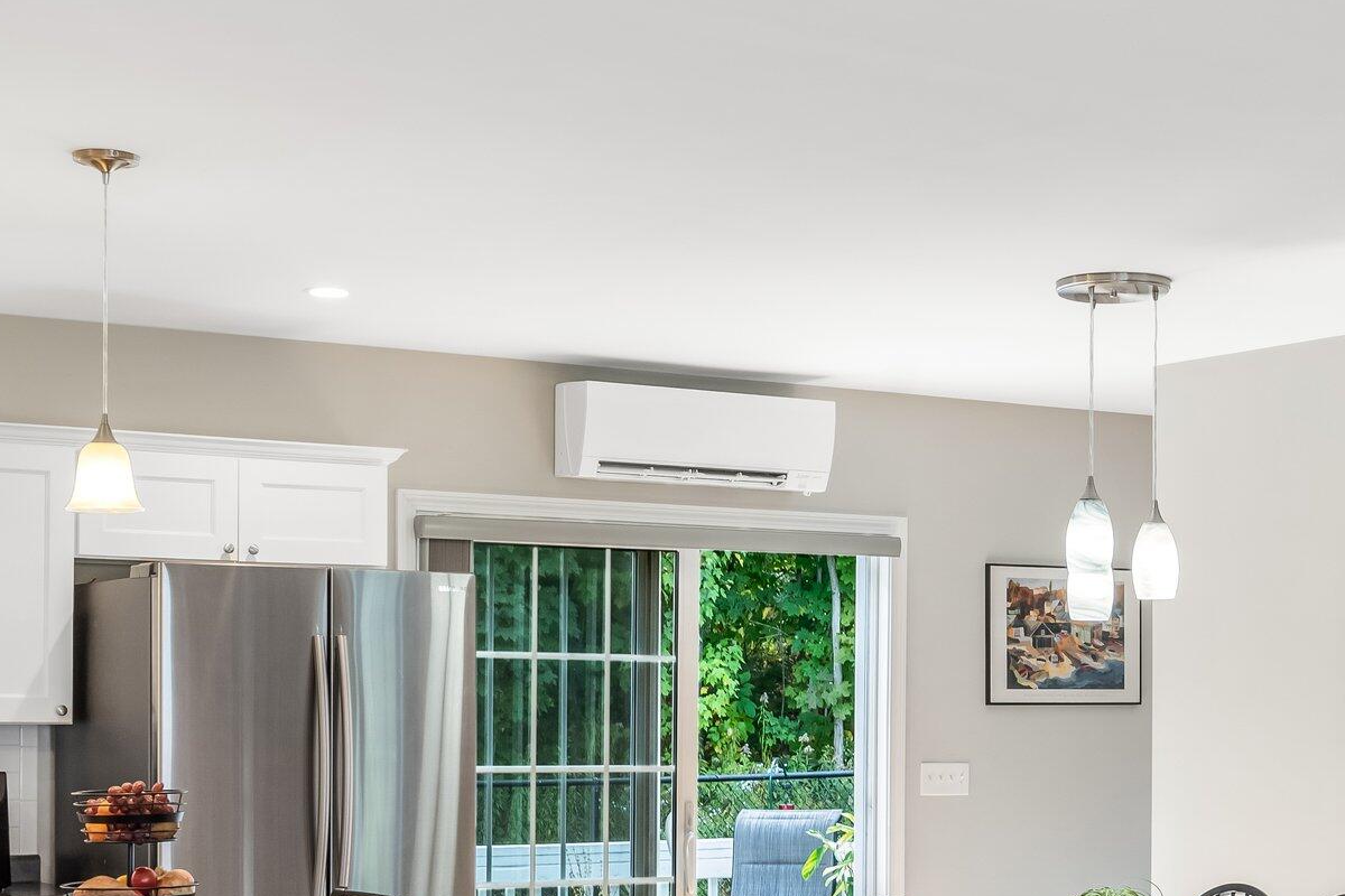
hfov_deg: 28.5
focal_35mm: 70
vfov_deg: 19.2
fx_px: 2615
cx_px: 955
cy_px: 775
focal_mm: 28
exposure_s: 1/5
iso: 320
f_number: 8
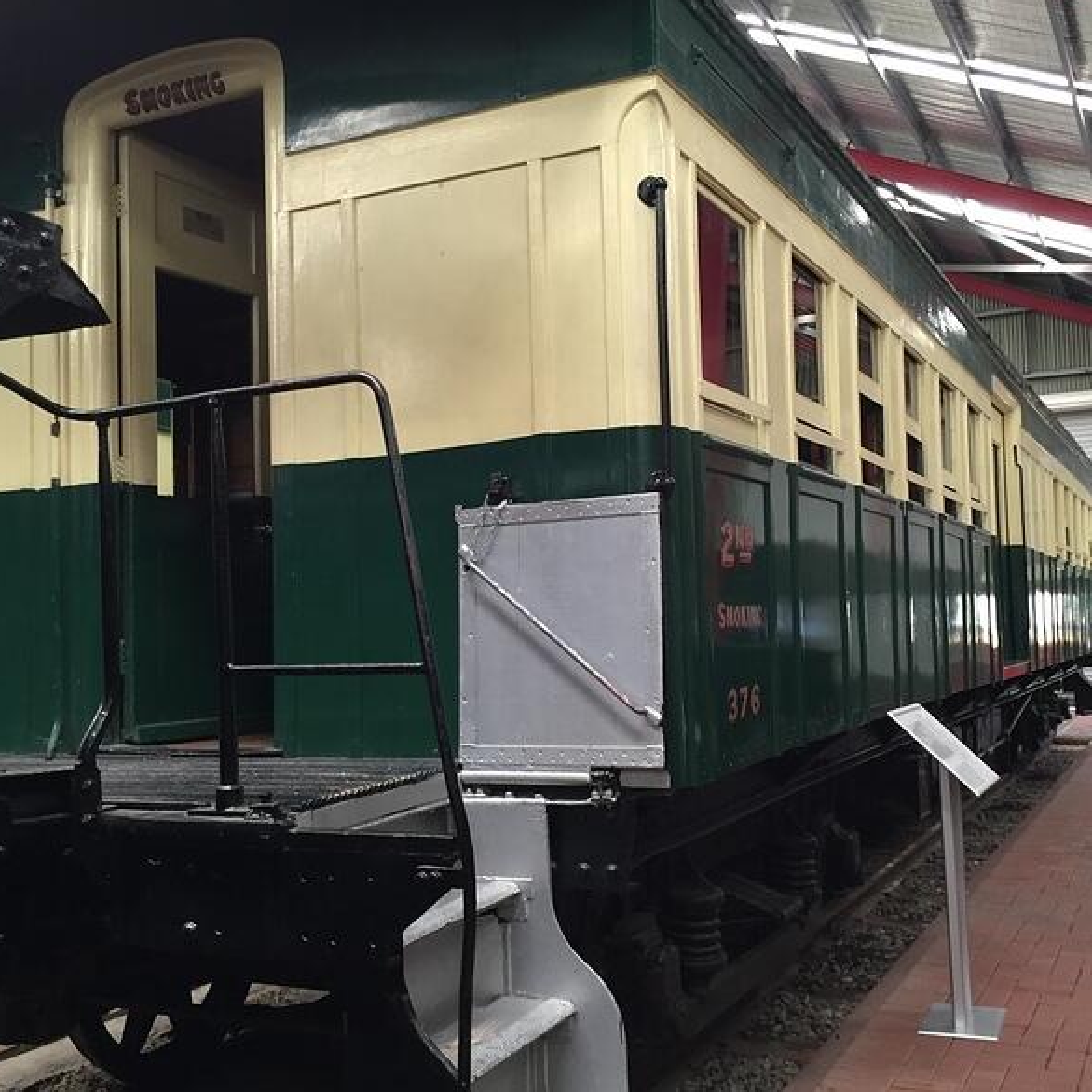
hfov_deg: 47.2
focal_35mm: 35
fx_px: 1249
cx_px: 587
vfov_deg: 47.2
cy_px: 550
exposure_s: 1/30
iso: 125
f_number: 2.2
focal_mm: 4.15
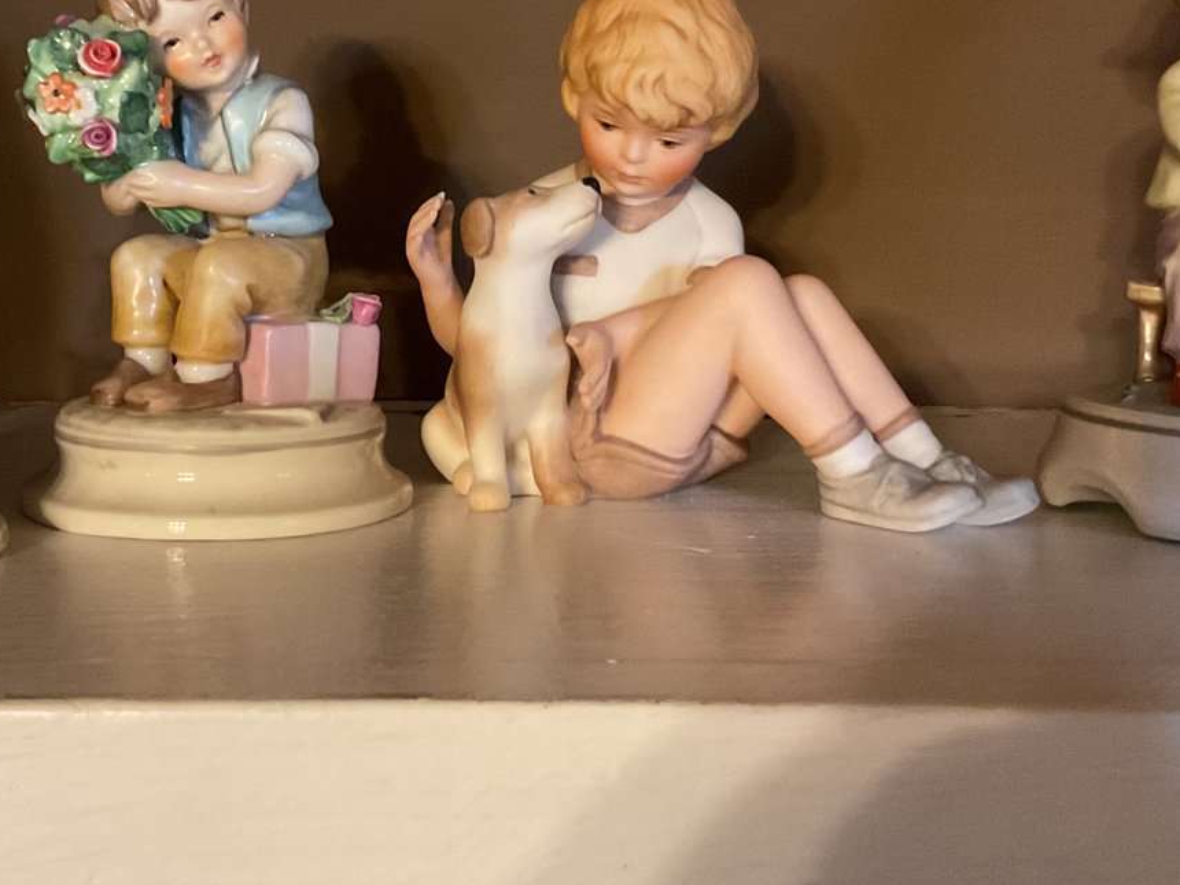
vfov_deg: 28.1
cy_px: 208
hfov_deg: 37.3
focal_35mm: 51
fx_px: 1739
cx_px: 447
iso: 400
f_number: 1.8
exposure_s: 1/30
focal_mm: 3
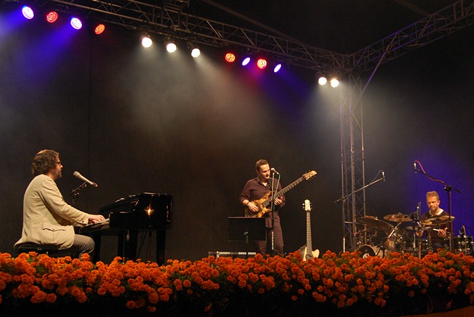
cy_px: 158
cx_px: 237
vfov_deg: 38.4
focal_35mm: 34
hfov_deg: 55.1
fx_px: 454
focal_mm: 23
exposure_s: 1/20
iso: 800
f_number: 5.6
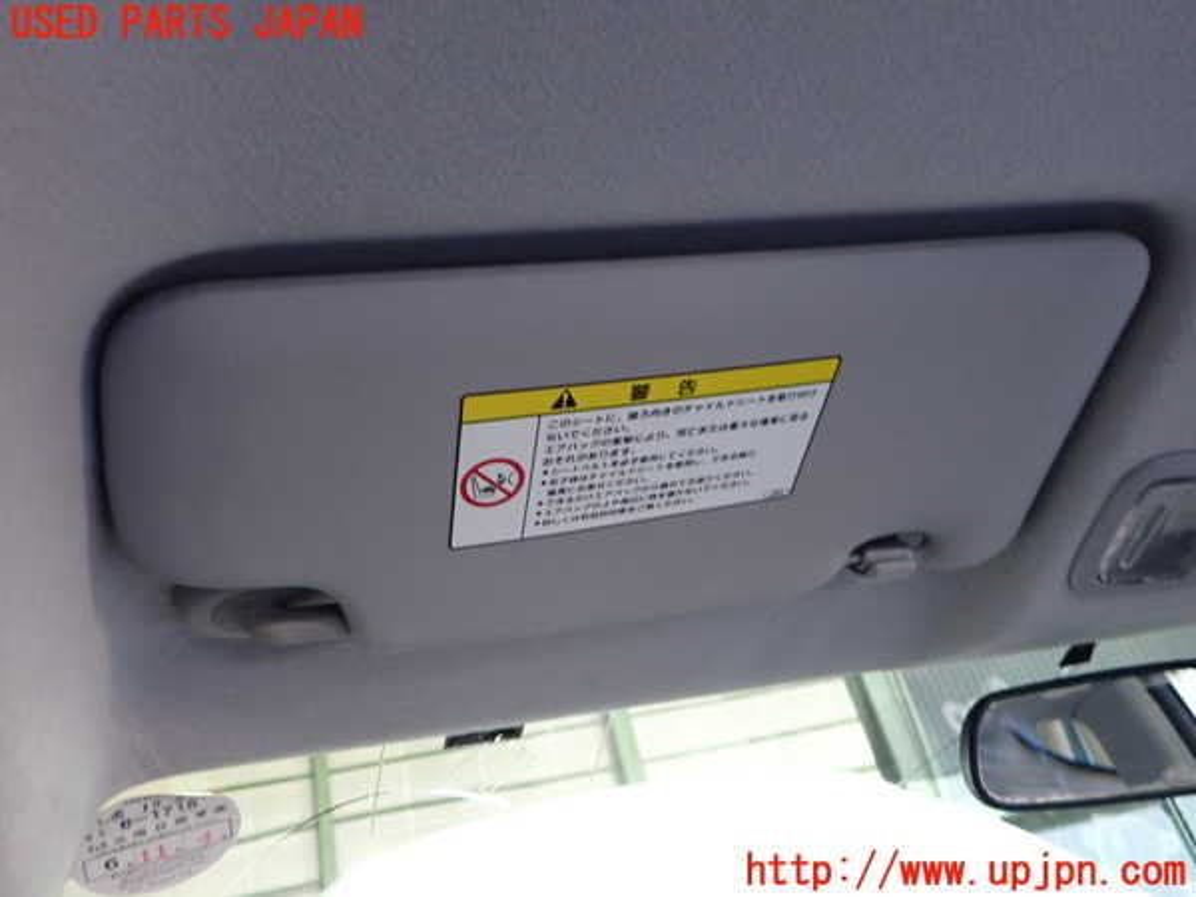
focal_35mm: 30
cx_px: 598
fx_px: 1037
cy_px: 448
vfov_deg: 46.8
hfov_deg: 60.0
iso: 640
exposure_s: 1/60
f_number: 2.3
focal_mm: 5.4
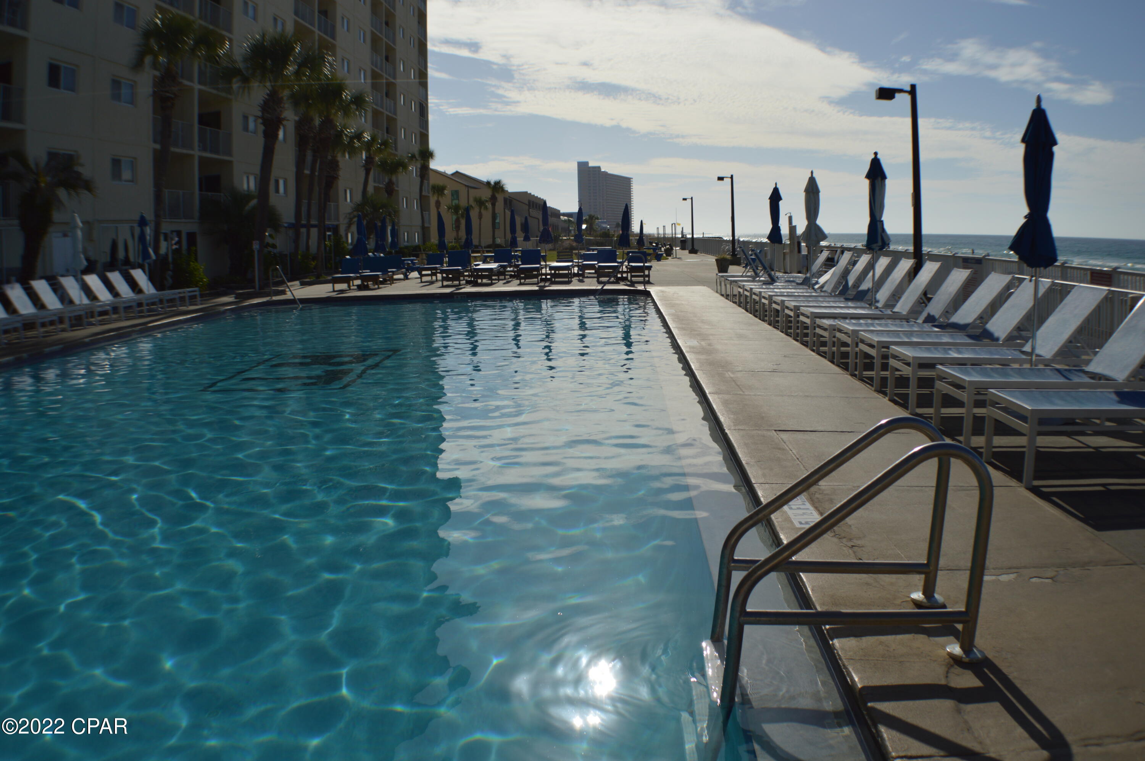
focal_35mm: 44
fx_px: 1382
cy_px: 380
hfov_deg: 45.0
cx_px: 572
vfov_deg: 30.8
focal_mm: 29
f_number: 4.5
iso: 100
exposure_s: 1/2500
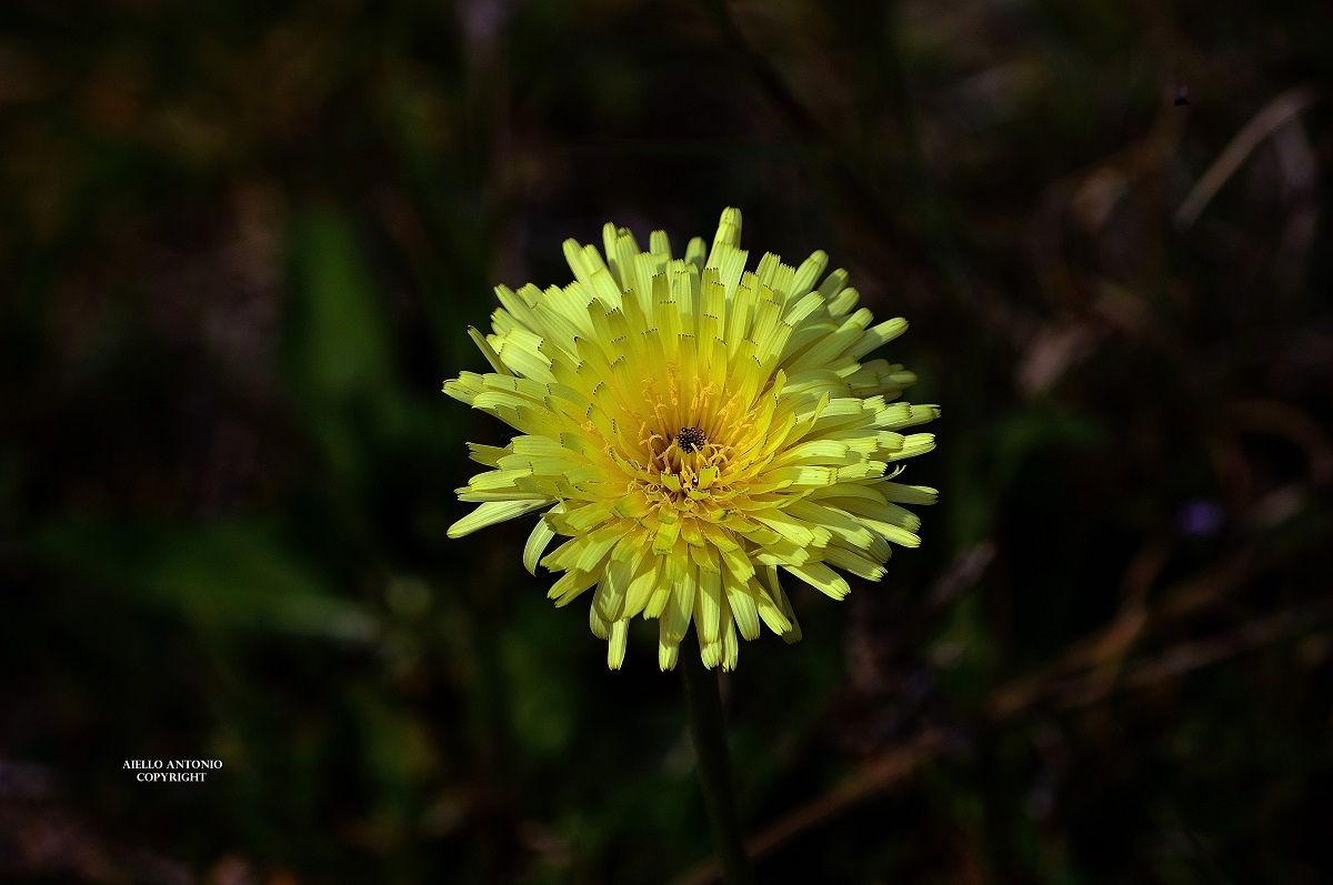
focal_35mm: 248
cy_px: 442
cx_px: 666
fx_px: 9153
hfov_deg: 8.3
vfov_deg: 5.5
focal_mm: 165
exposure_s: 1/800
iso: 100
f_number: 7.1
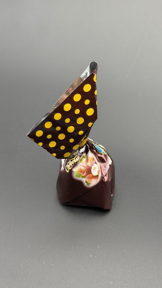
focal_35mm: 53
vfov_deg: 39.2
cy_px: 145
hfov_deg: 22.6
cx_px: 87
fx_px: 405
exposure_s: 1/63
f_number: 1.78
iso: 100
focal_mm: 6.76
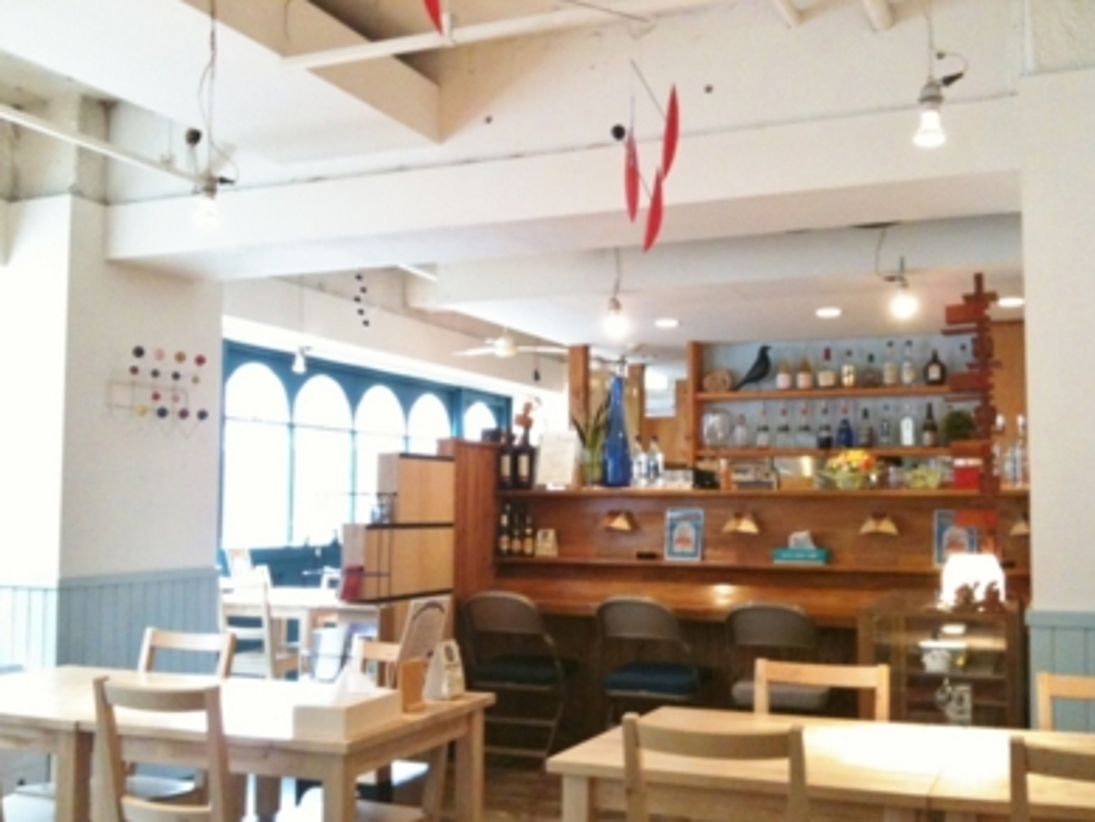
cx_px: 546
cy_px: 419
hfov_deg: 51.3
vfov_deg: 39.7
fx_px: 1139
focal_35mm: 36
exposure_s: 1/15
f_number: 2.8
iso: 250
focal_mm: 3.85
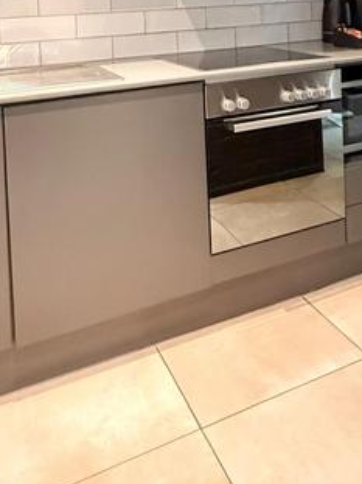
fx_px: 502
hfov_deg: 39.6
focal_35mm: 36
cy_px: 5
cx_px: 180
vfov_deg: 44.1
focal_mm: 2.22
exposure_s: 1/50
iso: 1000
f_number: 2.2
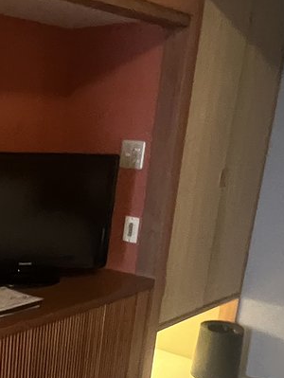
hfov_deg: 26.3
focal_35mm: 50
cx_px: -46
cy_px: 315
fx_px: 546
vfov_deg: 36.5
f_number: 1.8
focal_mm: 1.57
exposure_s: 1/60
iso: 500
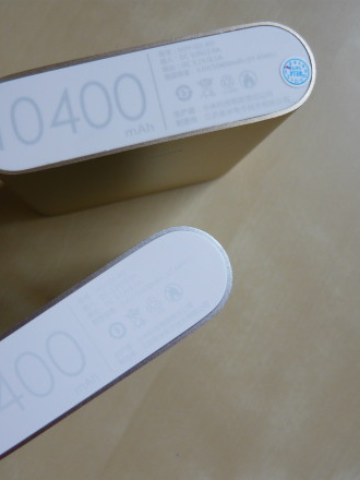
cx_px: 136
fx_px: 624
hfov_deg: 32.0
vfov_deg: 42.1
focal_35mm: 45
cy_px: 244
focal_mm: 5.5
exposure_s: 1/40
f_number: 2.8
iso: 100
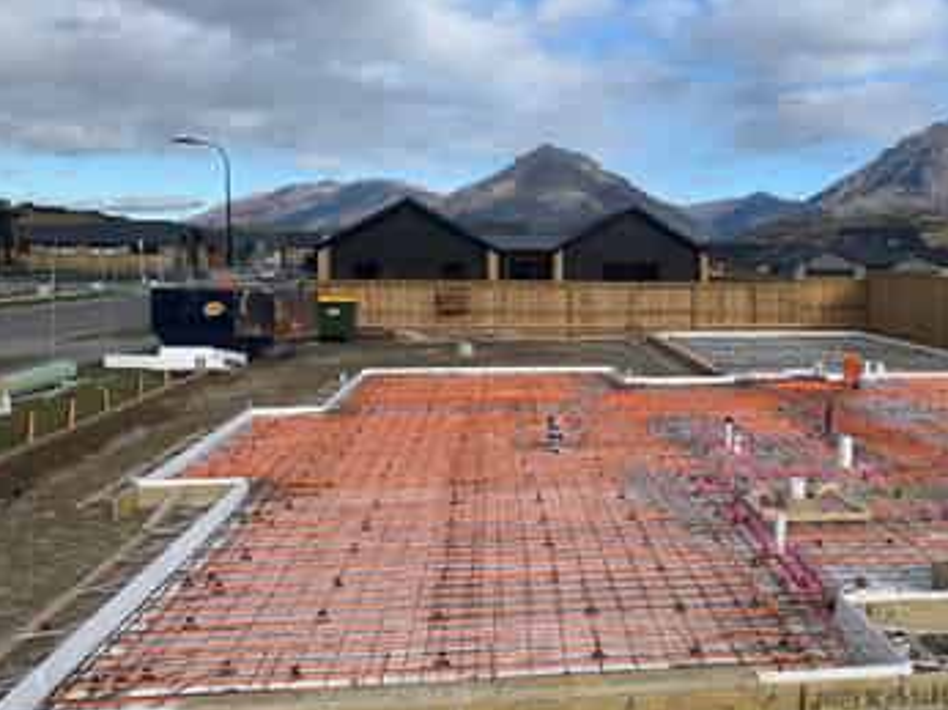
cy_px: 325
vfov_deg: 38.6
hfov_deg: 48.9
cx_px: 664
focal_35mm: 37
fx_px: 1013
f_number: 1.8
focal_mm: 4.25
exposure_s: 1/1953
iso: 25
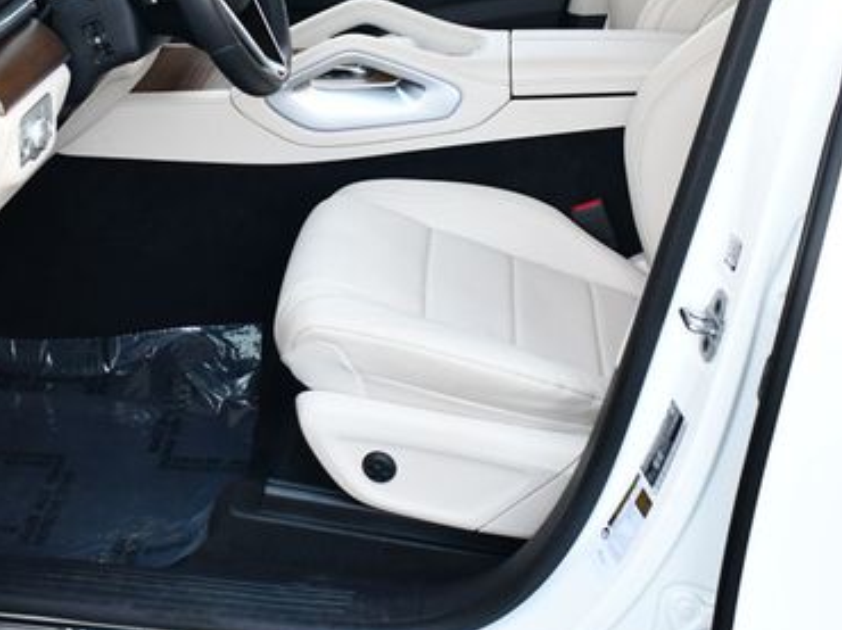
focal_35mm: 60
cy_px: 205
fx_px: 1458
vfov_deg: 24.3
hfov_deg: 32.1
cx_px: 316
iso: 560
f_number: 3.5
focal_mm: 18
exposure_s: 1/250
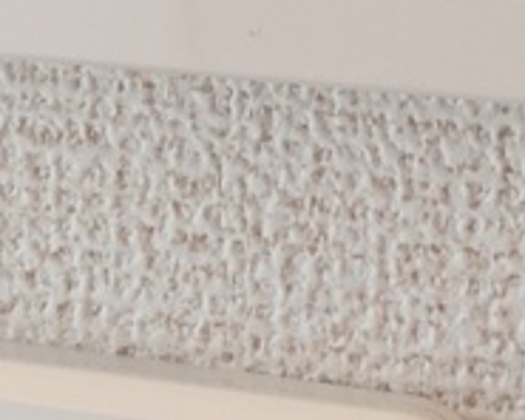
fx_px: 4009
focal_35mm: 258
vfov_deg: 5.8
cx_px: 128
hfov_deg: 7.5
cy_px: -585
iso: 72
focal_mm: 5.43
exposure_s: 1/24
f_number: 1.89
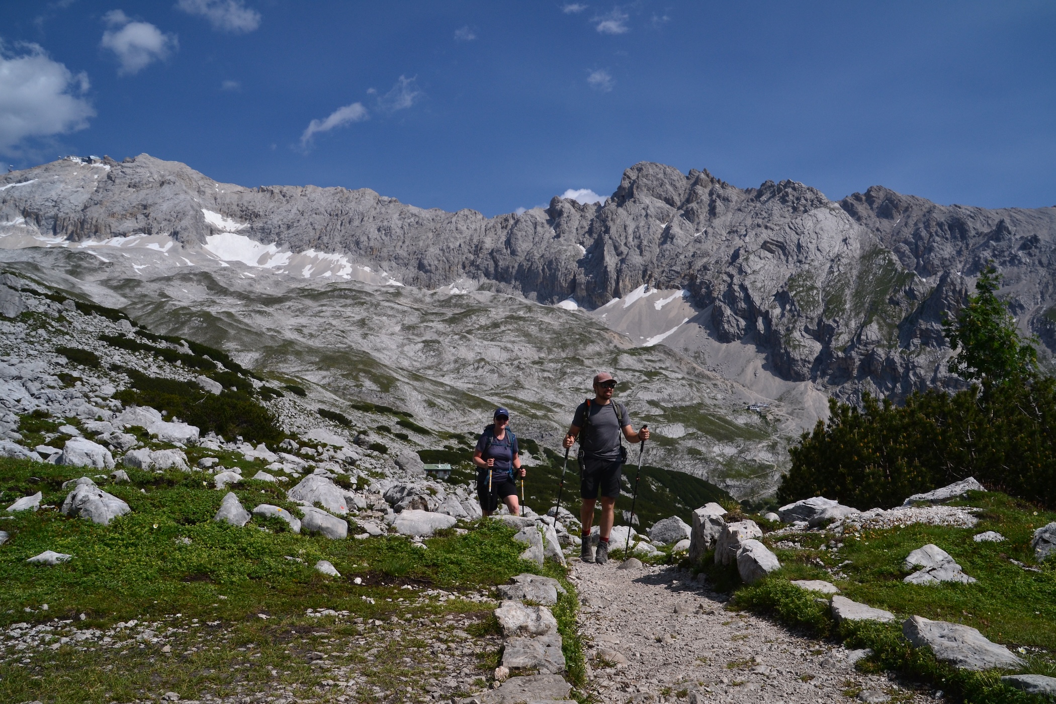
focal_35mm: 27
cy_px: 352
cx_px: 528
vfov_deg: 47.9
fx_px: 792
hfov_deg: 67.4
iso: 400
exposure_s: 1/320
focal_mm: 18
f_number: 10
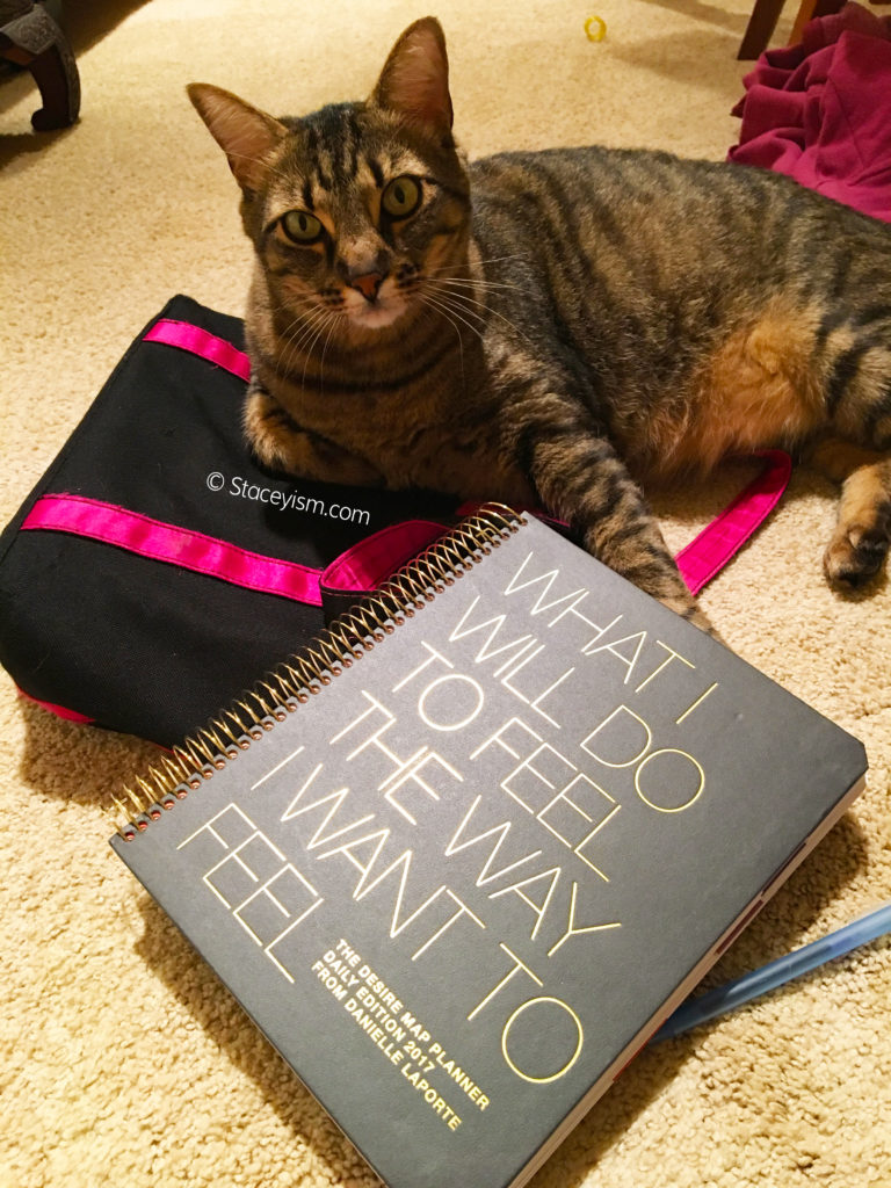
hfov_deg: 48.2
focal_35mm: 29
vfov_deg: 61.7
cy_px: 594
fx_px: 995
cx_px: 446
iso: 200
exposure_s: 1/17
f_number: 2.2
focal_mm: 4.15
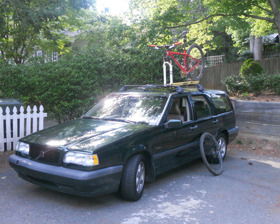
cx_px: 134
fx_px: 331
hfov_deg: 45.8
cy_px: 111
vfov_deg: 37.3
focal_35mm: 40
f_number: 3.9
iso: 400
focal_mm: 6.9
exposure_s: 1/125
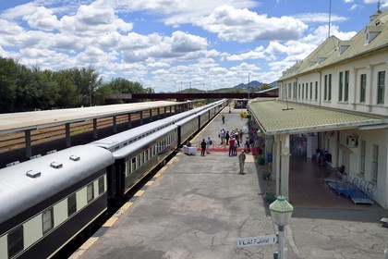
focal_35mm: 35
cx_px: 194
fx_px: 377
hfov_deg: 54.4
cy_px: 130
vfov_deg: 37.9
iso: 200
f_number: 14
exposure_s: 1/320
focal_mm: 35
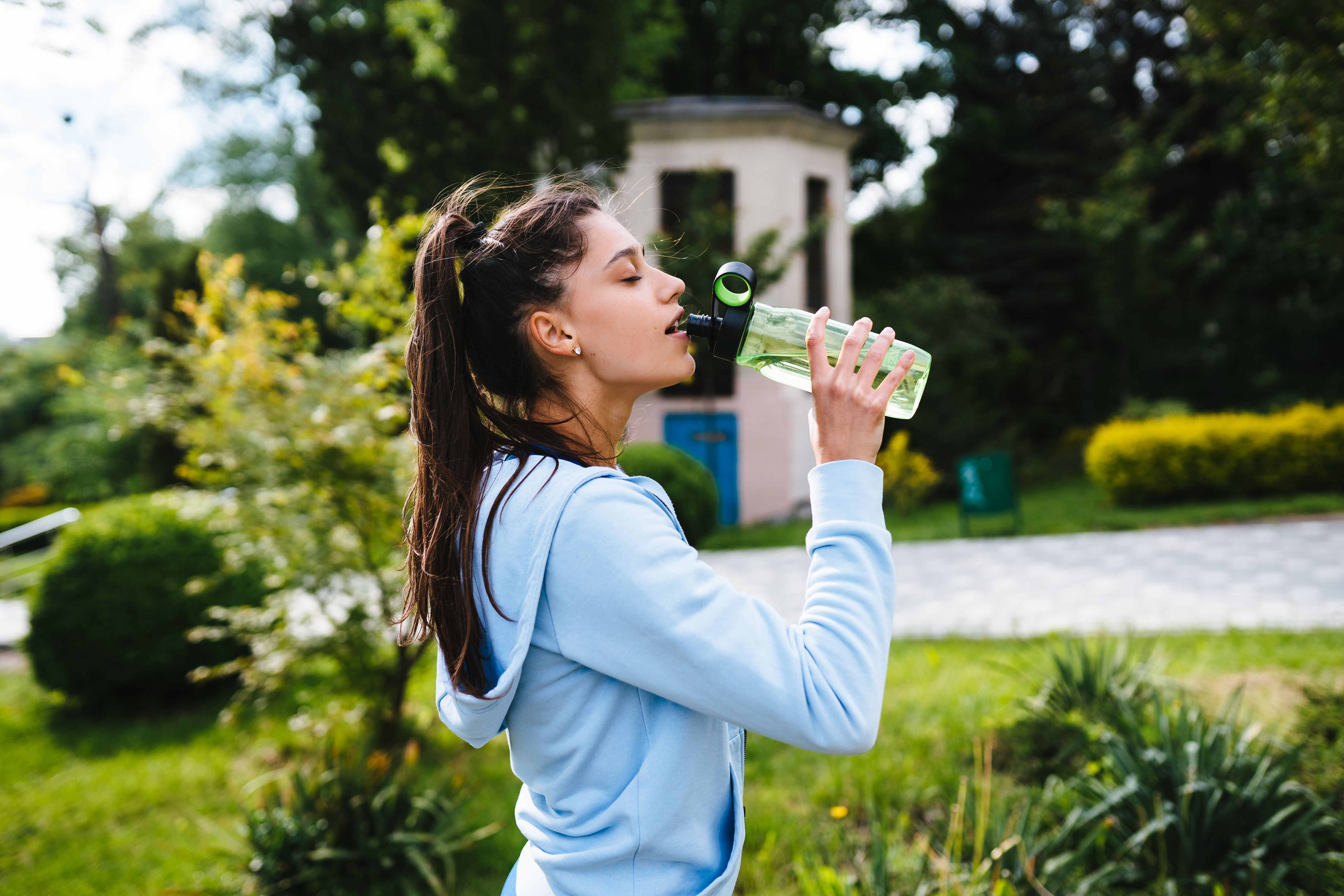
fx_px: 1307
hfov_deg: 54.4
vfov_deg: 37.9
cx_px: 672
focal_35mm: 35
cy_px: 448
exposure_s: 1/1250
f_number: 2.2
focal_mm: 35
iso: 200
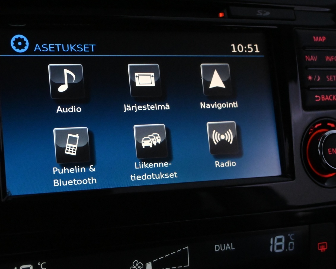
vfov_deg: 24.1
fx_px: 630
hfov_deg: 29.8
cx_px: 132
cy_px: 136
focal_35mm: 63
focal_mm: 31.5
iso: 6400
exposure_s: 1/200
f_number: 5.6
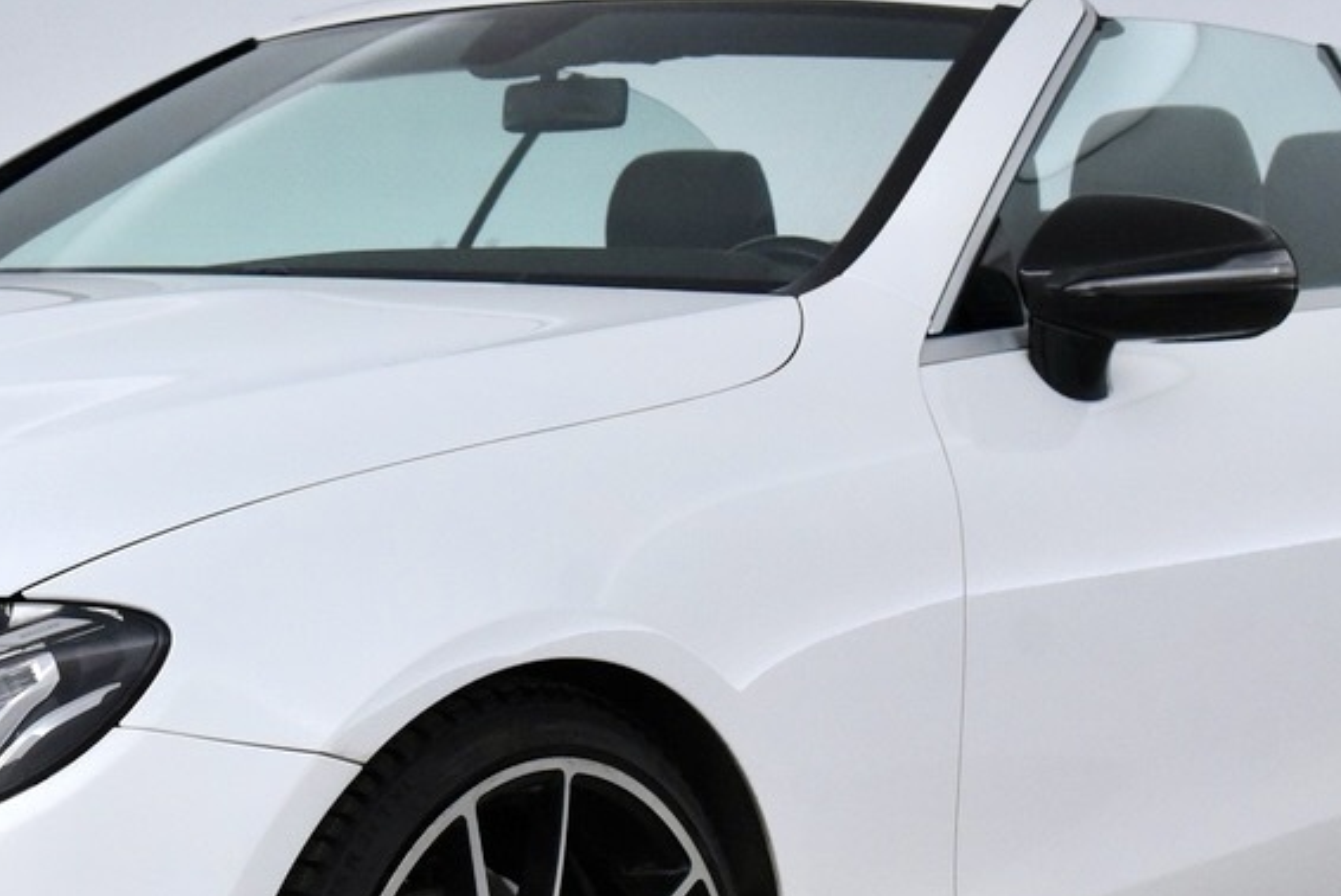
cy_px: 595
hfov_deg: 20.2
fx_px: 3727
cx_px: 287
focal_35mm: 100
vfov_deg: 13.7
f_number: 5.6
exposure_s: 1/200
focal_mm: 35
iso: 4000
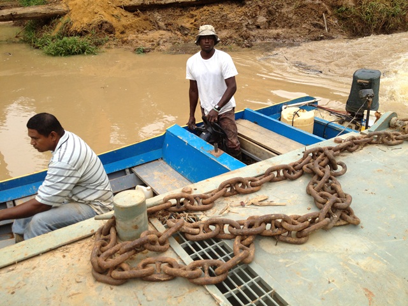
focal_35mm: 35
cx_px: 204
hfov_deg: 52.6
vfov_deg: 40.7
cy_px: 153
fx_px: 413
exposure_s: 1/468
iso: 64
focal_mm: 4.28
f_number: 2.4
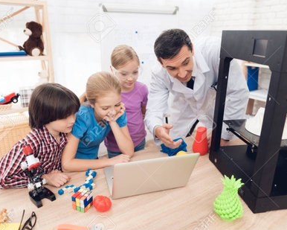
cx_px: 149
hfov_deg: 62.2
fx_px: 238
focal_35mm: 28
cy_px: 118
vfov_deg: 51.5
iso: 250
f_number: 2.5
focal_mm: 24
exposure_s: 1/160
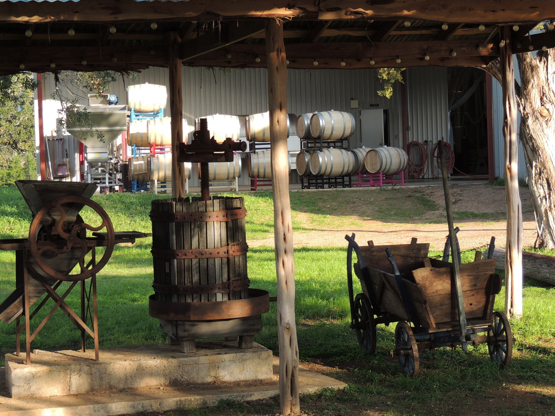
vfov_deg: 16.8
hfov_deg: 22.2
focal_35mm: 88
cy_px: 190
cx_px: 246
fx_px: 1411
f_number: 3.9
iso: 100
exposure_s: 1/125
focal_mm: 13.3
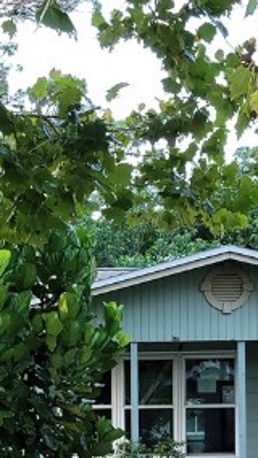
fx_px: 1239
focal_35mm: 102
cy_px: 443
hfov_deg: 11.8
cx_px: 35
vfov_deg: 20.4
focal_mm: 5.4
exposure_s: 1/60
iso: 50
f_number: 1.8
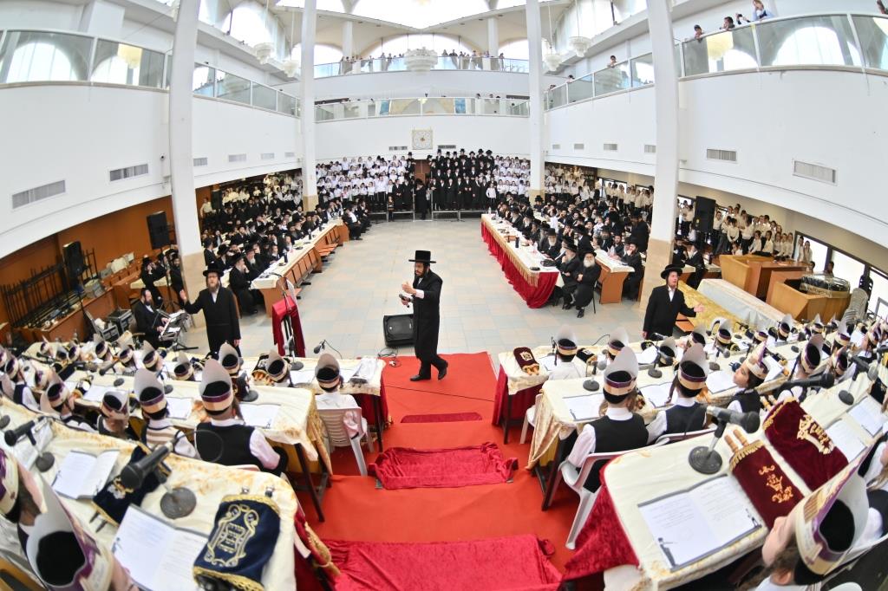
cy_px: 296
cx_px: 444
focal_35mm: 15
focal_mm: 10.5
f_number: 2.8
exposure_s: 1/160
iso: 100
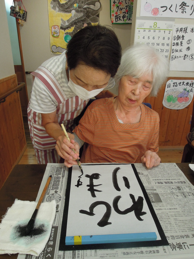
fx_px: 179
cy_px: 130
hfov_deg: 56.8
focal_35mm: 24
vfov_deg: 71.6
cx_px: 97
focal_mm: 4.3
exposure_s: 1/20
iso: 400
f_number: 5.6
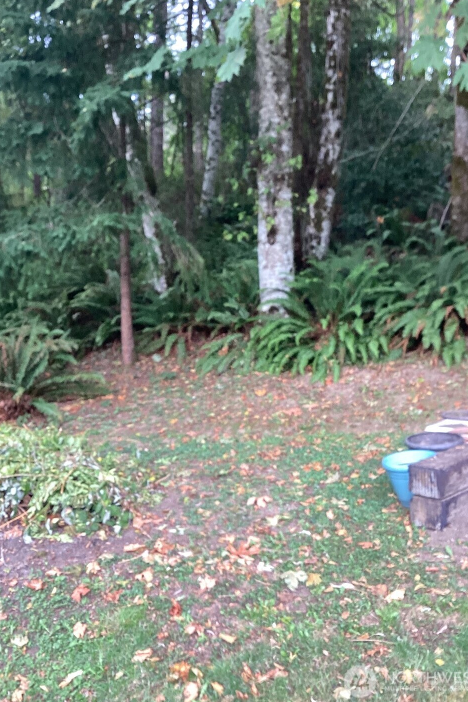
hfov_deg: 40.0
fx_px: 643
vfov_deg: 57.2
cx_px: 227
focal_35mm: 33
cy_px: 345
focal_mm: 3.3
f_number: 2.4
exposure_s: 1/60
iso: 80
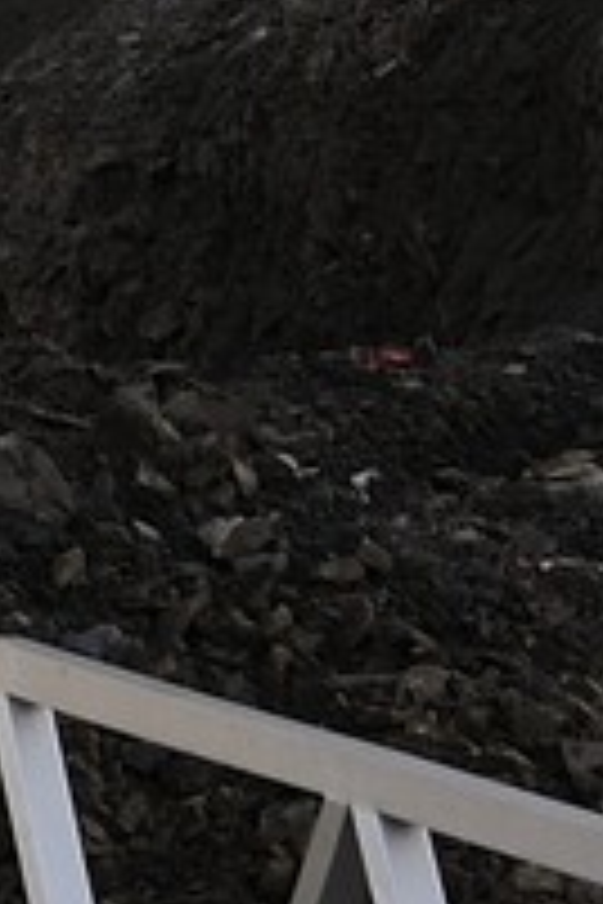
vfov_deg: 4.5
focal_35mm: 446
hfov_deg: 3.0
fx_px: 11205
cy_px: -1462
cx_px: -1030
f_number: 6.3
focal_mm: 56
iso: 200
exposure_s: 1/160
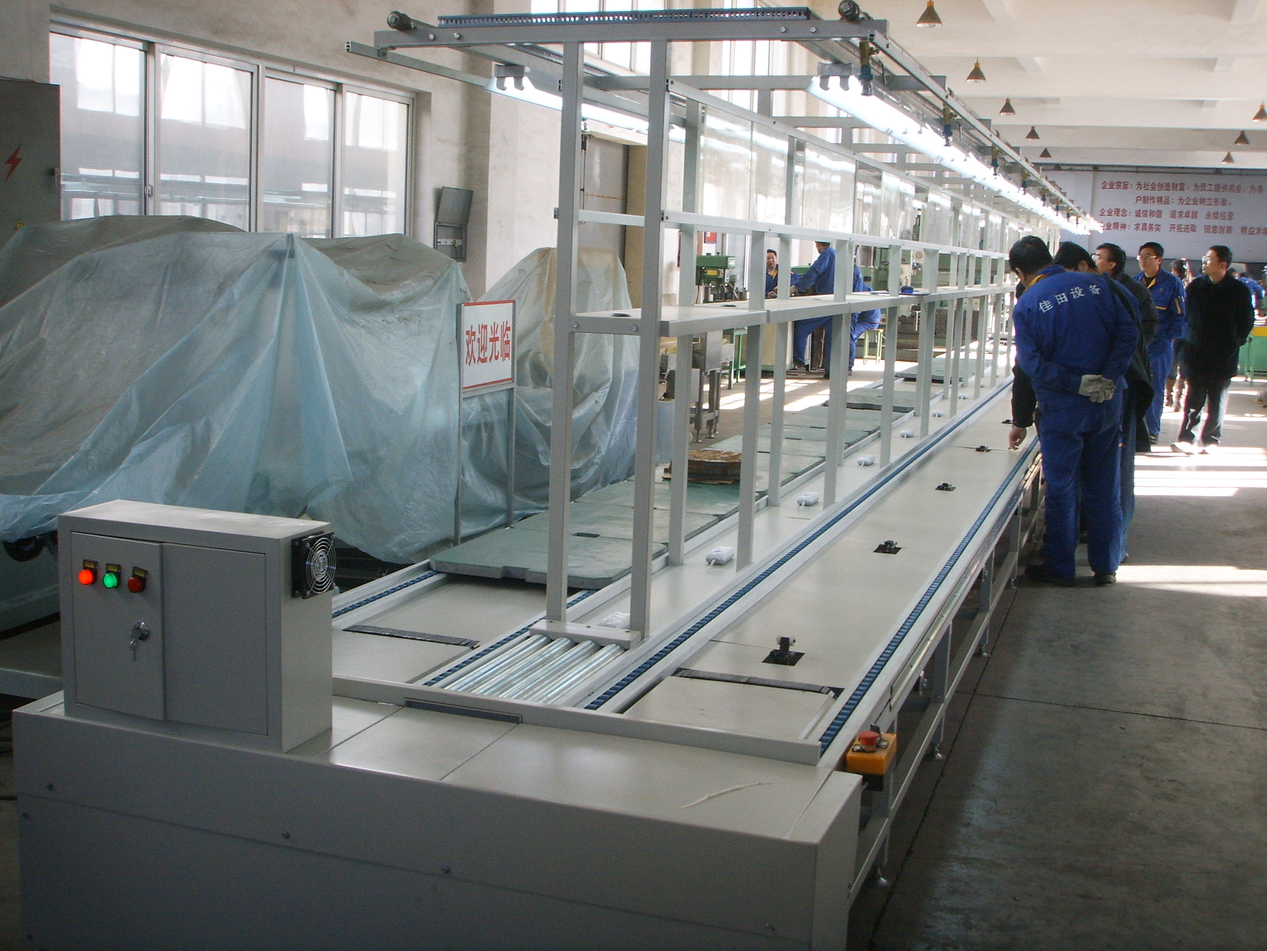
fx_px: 1427
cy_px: 476
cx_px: 634
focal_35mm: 39
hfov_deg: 47.9
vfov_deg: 36.8
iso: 100
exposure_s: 1/90
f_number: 3.5
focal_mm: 6.6
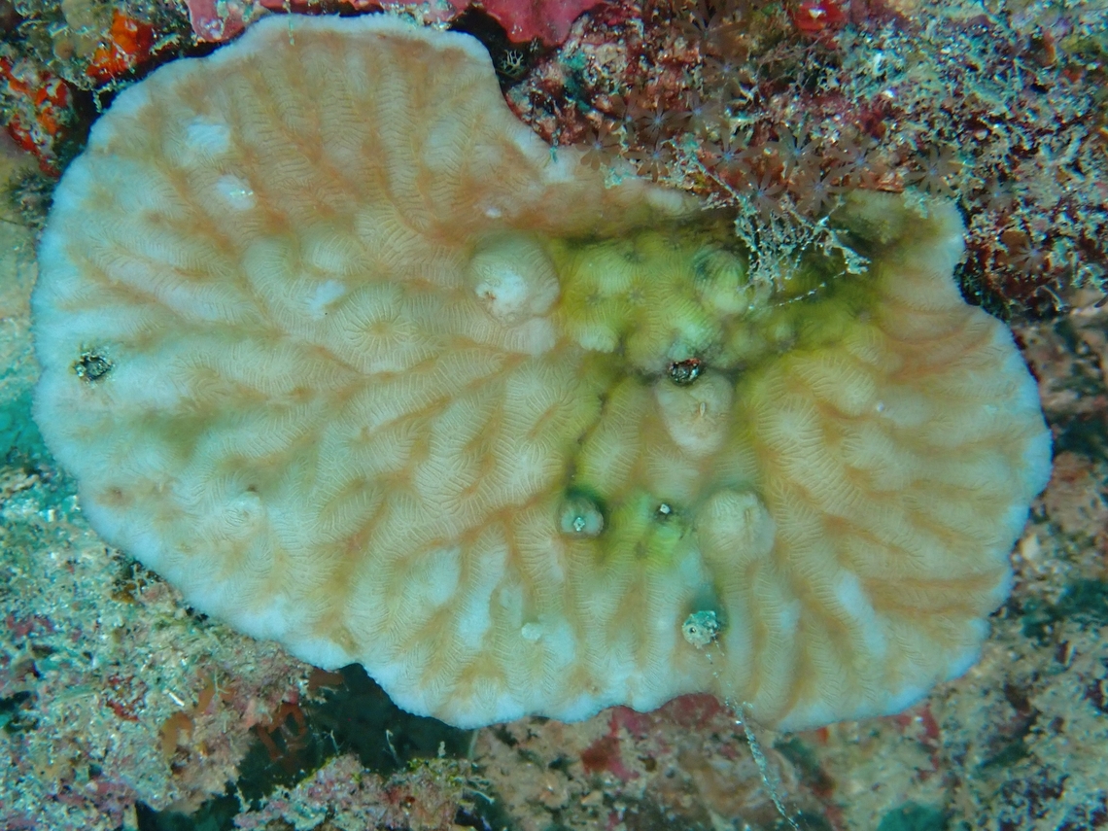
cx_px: 554
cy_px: 416
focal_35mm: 100
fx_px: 3201
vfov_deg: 14.8
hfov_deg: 19.6
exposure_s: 1/200
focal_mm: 18
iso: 500
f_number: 6.3
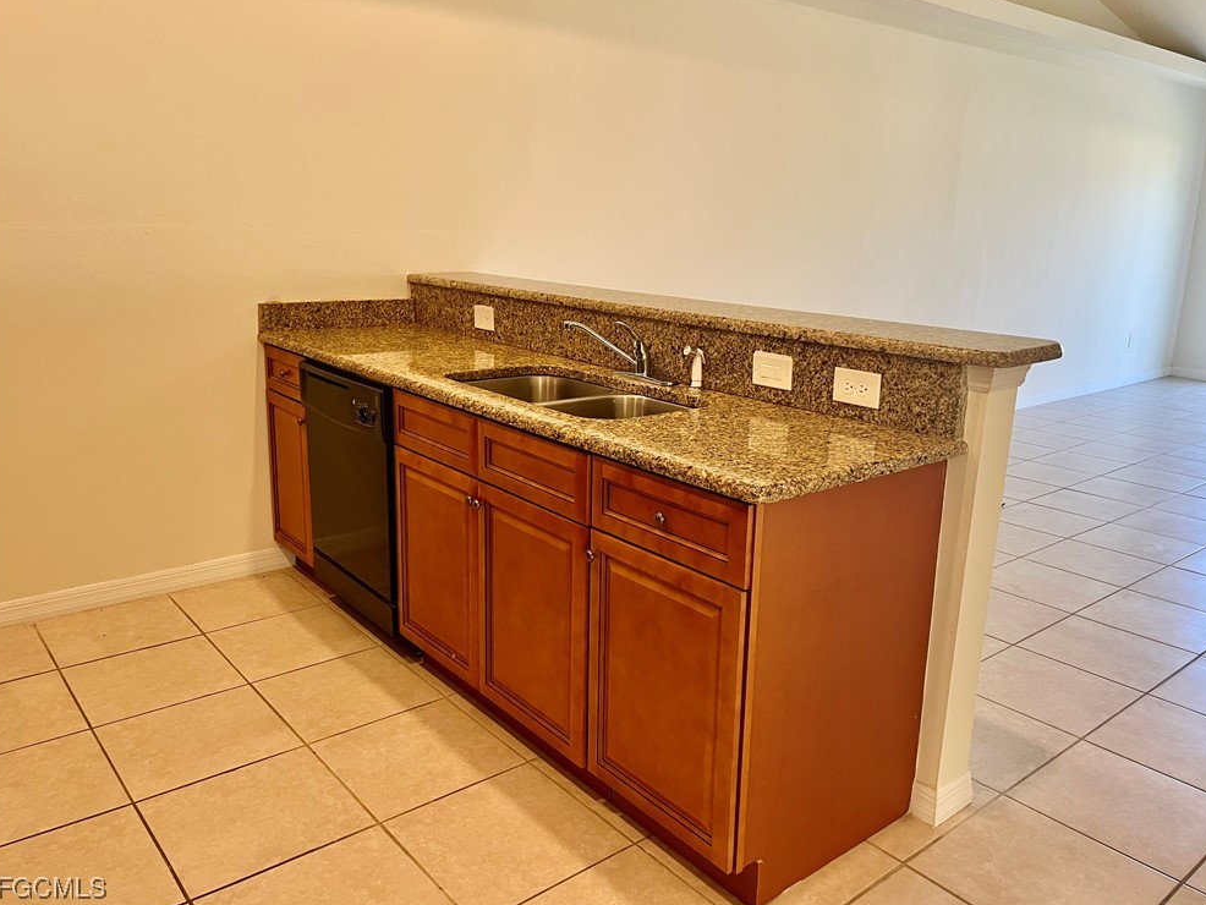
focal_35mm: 27
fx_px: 941
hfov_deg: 65.3
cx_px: 615
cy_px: 445
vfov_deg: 51.4
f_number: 1.6
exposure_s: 1/60
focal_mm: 5.1
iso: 80
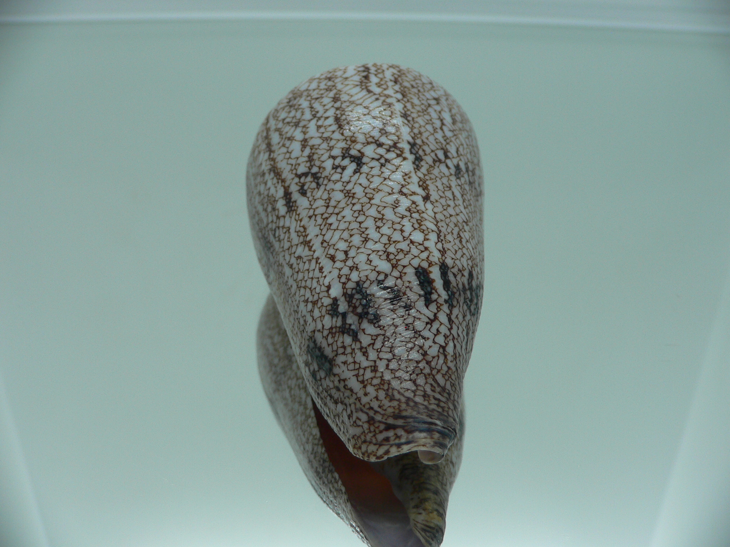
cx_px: 365
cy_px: 274
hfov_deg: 52.6
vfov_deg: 40.7
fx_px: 738
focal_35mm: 35
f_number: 2.8
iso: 80
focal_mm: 4.6
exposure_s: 1/60
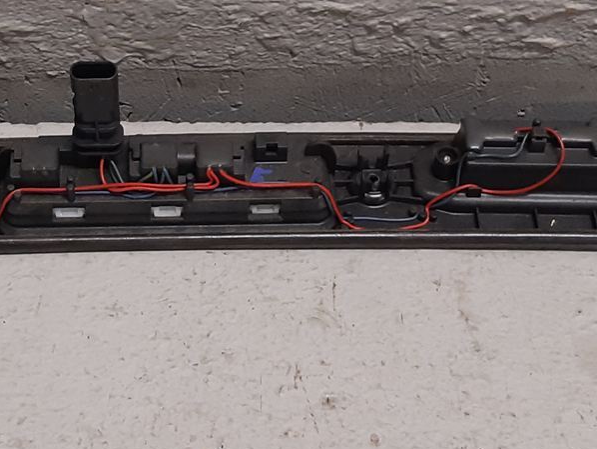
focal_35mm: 89
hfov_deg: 21.8
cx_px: 158
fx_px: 1536
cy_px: 127
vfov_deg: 16.5
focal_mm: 3.93
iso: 160
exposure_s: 1/50
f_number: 1.7
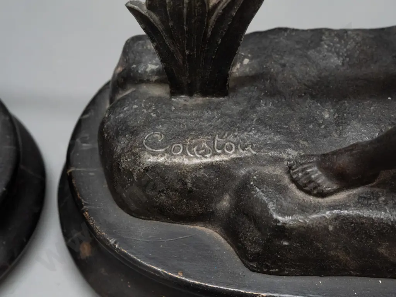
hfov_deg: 35.5
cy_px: 148
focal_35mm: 54
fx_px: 618
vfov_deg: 27.0
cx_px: 198
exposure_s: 1/160
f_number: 5.6
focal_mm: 27
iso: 3200
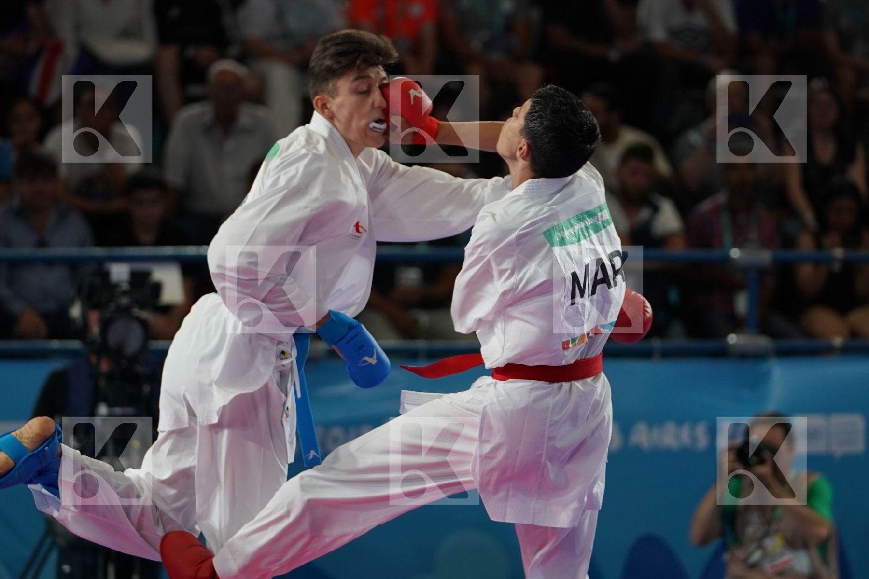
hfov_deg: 9.5
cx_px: 434
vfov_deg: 6.4
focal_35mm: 216
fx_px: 5214
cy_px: 290
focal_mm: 144
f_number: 2.8
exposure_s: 1/1000
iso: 1000
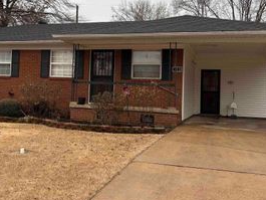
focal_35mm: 49
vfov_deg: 29.6
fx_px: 377
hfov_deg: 38.4
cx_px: 88
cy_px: 73
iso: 40
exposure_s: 1/127
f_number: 1.6
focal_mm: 5.96
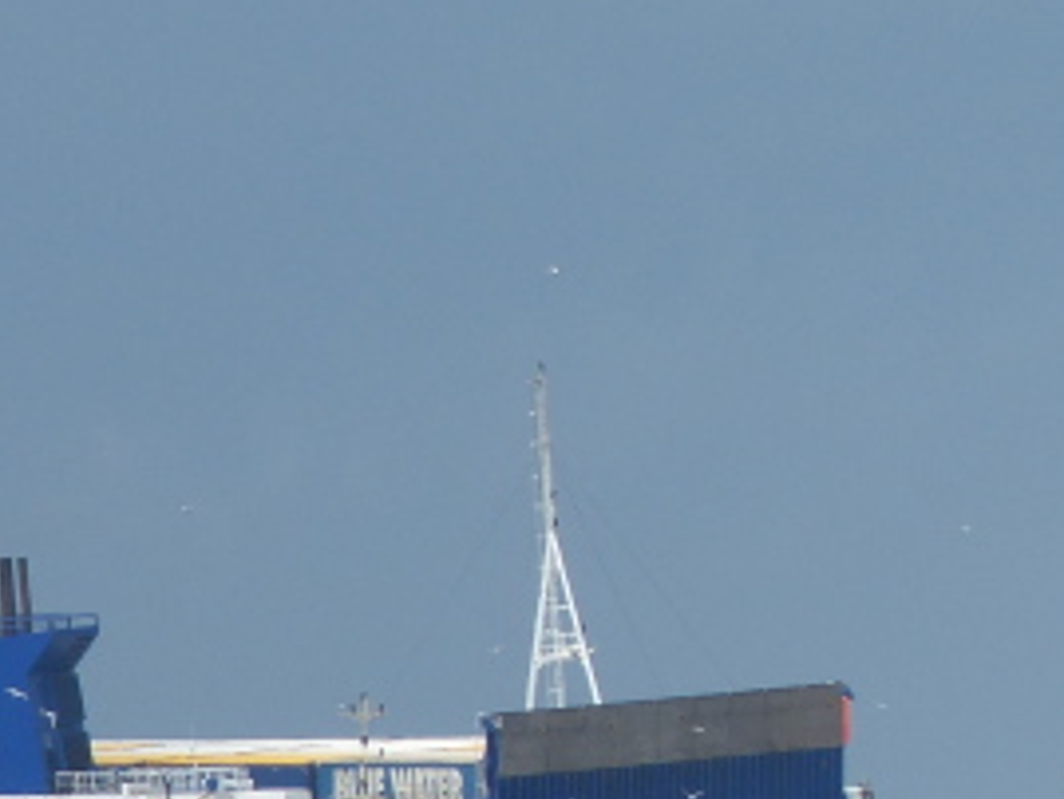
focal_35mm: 1661
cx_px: -463
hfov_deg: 1.2
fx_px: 51077
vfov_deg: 0.9
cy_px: 439
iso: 100
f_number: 4
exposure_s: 1/1300
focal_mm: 100.5
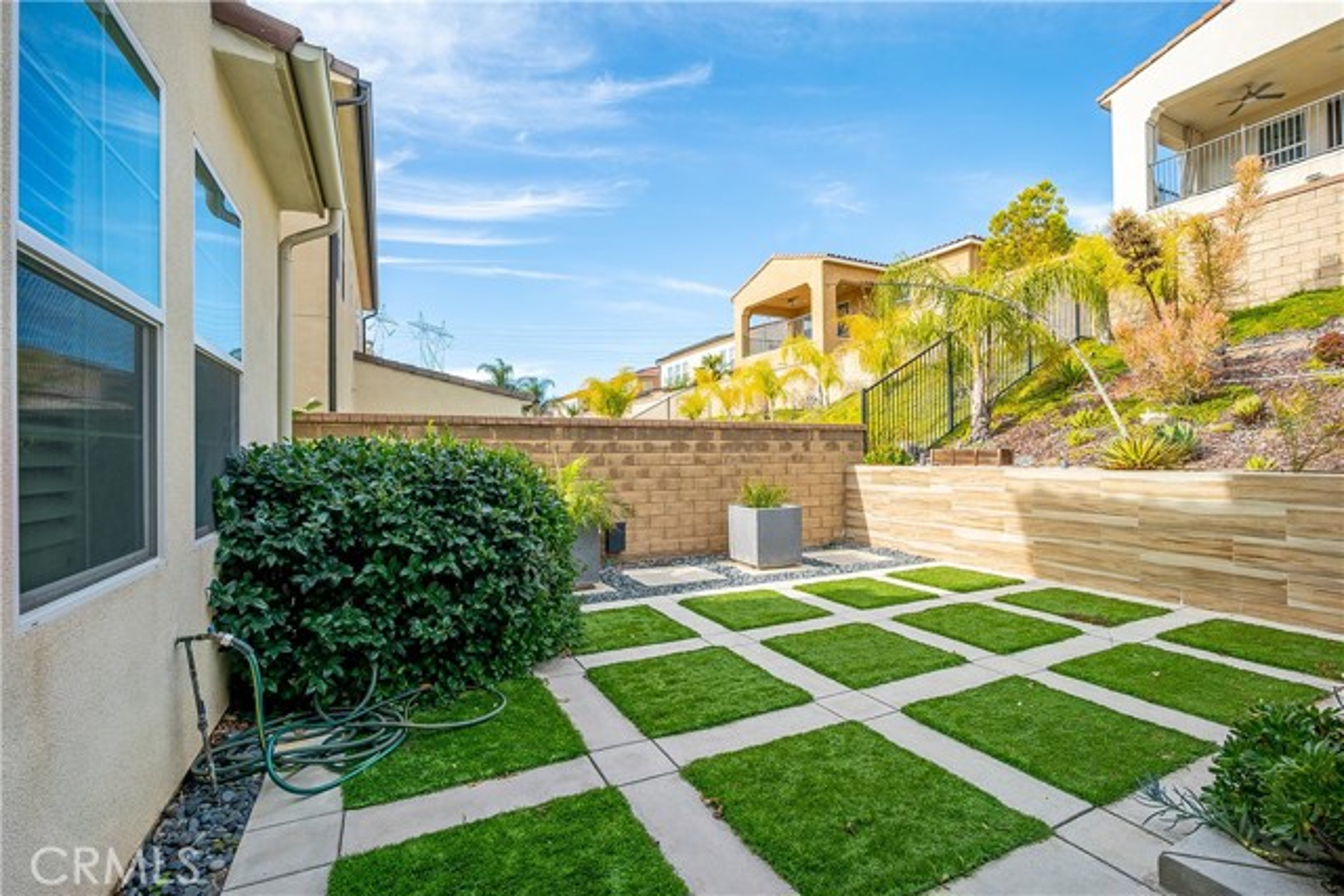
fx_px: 560
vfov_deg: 77.4
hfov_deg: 100.4
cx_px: 672
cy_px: 448
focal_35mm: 15
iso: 200
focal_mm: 15
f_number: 8
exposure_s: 1/320
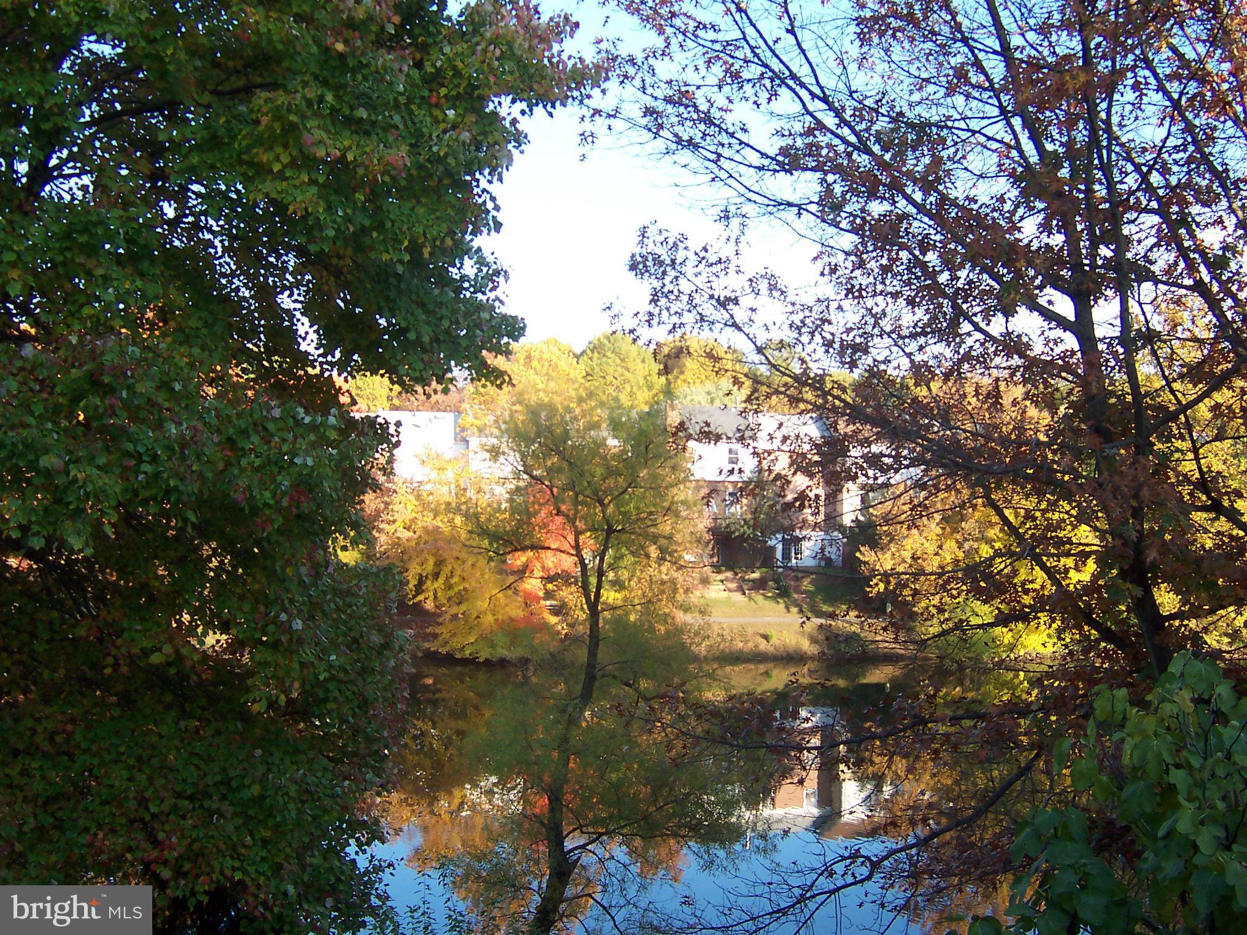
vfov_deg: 39.7
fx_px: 1297
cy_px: 468
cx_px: 624
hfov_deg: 51.4
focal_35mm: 36
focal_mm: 5.6
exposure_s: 1/180
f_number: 3.4
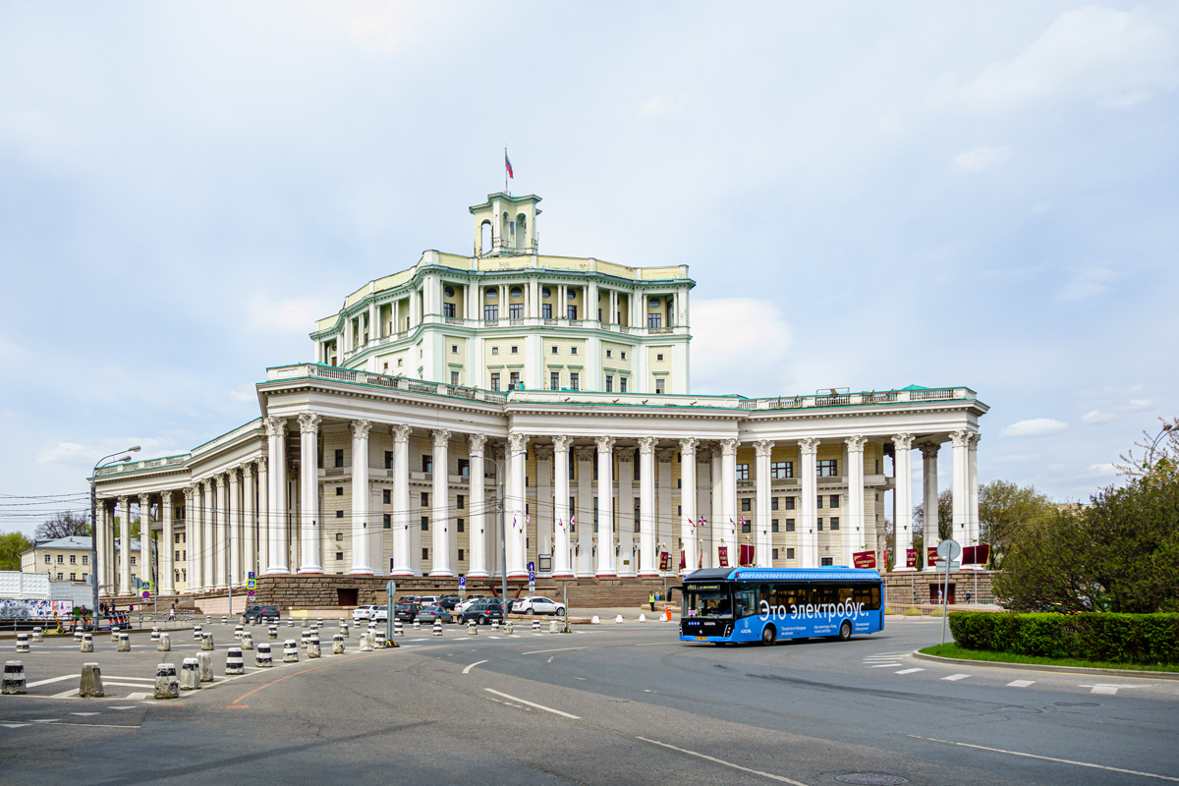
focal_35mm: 32
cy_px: 393
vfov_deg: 41.1
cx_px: 590
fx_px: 1048
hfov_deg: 58.7
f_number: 5.6
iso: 80
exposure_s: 1/640
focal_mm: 11.89
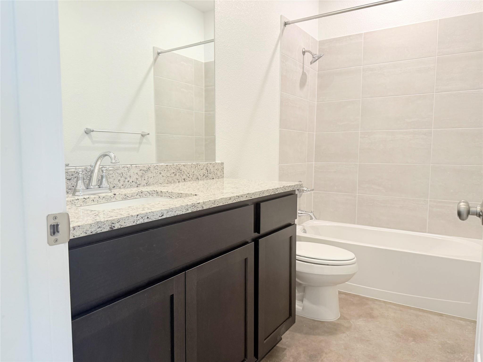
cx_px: 242
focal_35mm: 24
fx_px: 335
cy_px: 181
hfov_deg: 71.6
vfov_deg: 56.8
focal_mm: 6.76
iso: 200
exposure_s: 1/120
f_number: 1.78
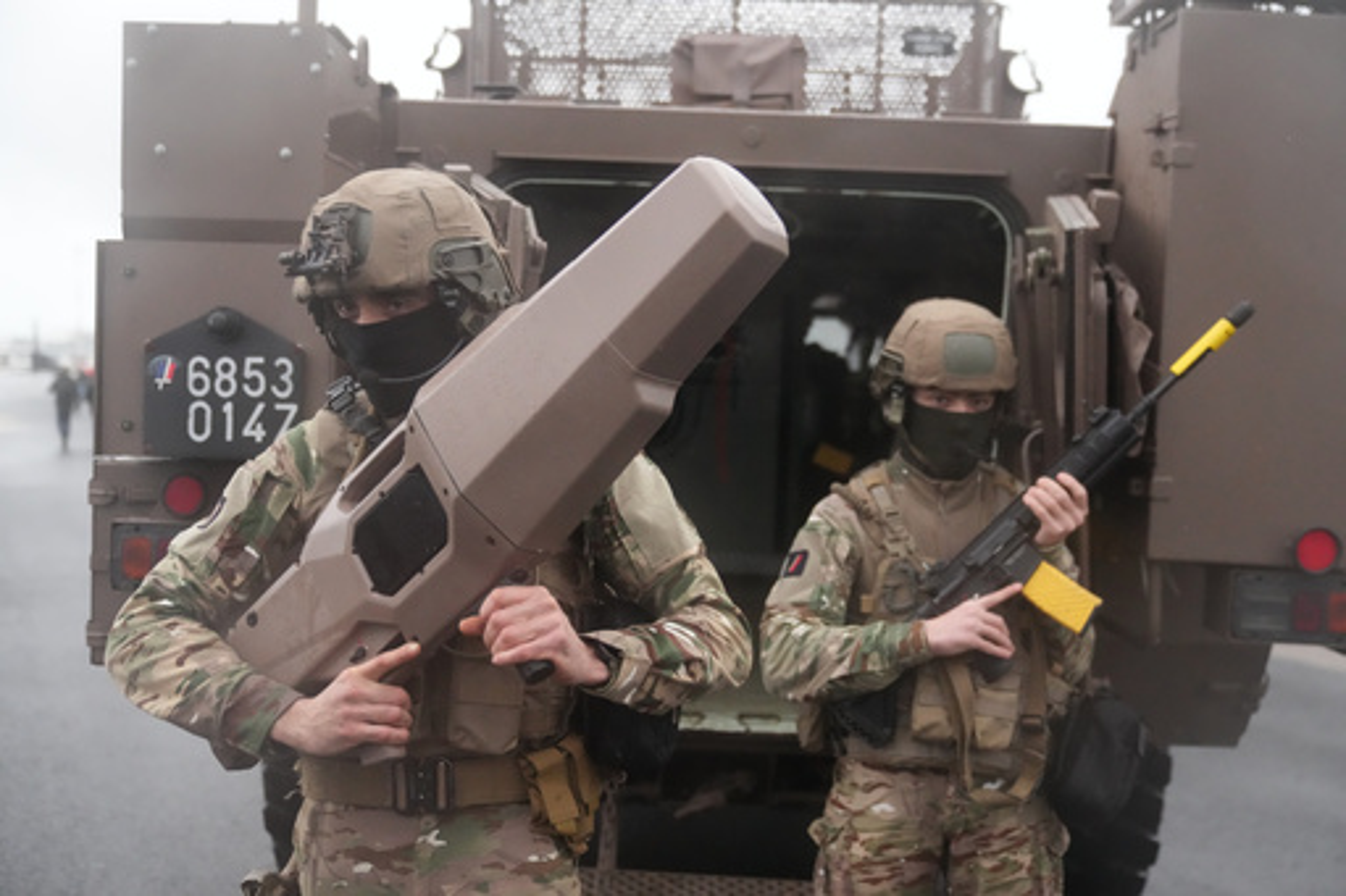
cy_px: 448
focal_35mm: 39
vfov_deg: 34.2
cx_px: 673
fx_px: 1458
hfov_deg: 49.6
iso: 10000
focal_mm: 39
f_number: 2.8
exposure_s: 1/25600
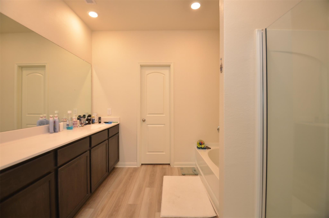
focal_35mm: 15
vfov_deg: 77.1
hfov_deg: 100.5
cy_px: 109
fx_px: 137
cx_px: 164
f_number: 4
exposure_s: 1/60
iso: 360
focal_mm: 10
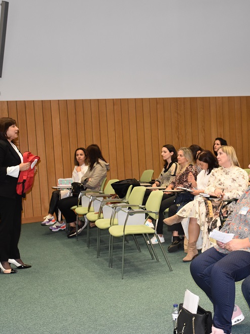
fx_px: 549
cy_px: 167
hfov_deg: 25.1
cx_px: 212
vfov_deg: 33.8
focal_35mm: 57
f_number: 3.8
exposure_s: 1/60
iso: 1250
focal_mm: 26
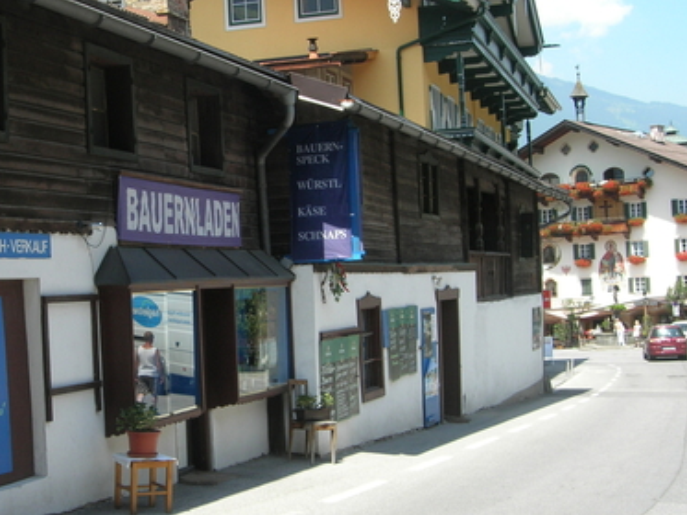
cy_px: 223
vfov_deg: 22.3
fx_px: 1310
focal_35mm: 66
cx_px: 230
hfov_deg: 29.2
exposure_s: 1/260
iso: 64
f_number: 4.9
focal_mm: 8.5
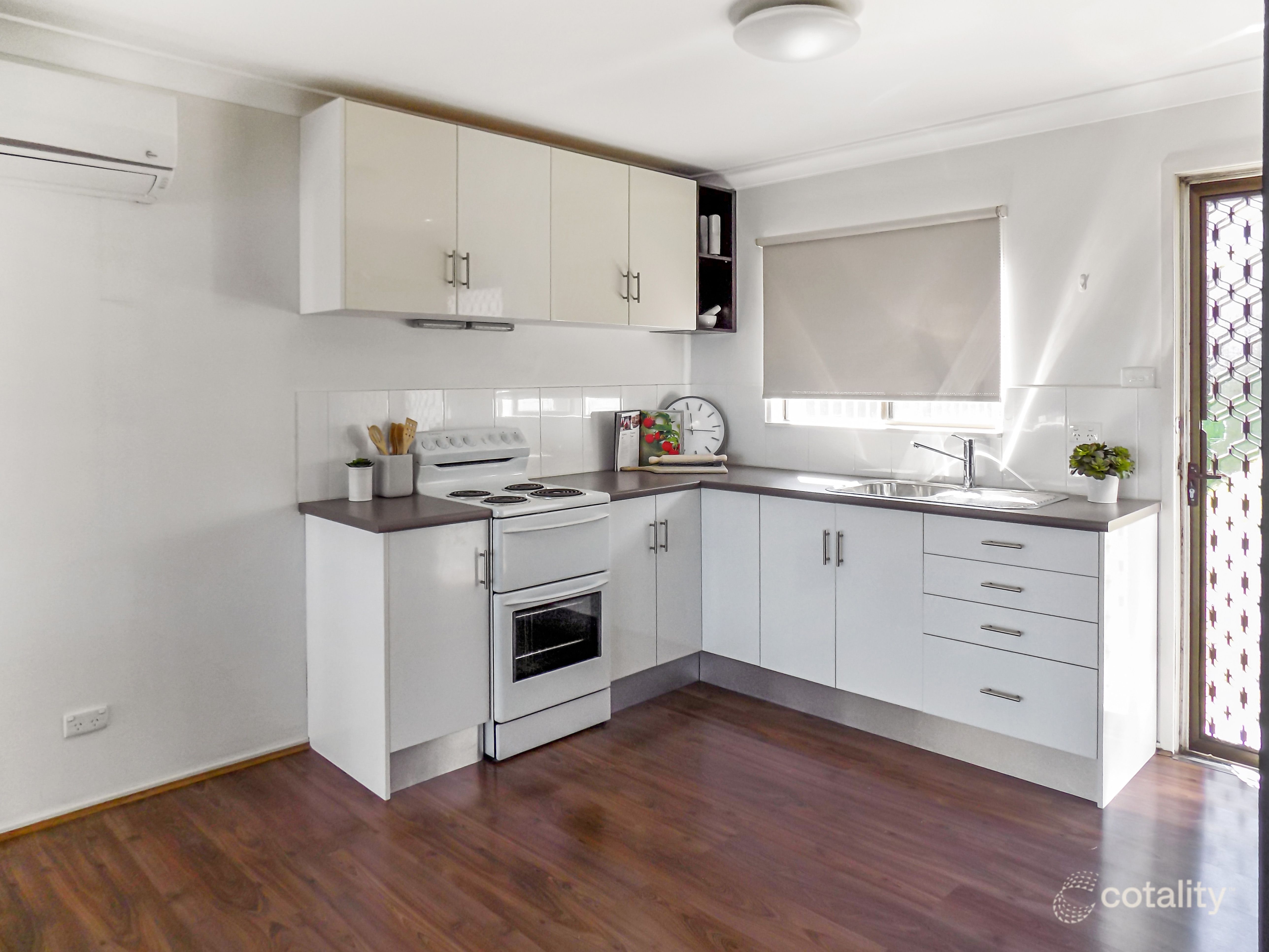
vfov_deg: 58.9
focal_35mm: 23
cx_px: 634
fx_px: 843
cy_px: 476
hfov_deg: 73.9
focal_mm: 4
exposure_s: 1/40
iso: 80
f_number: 3.1
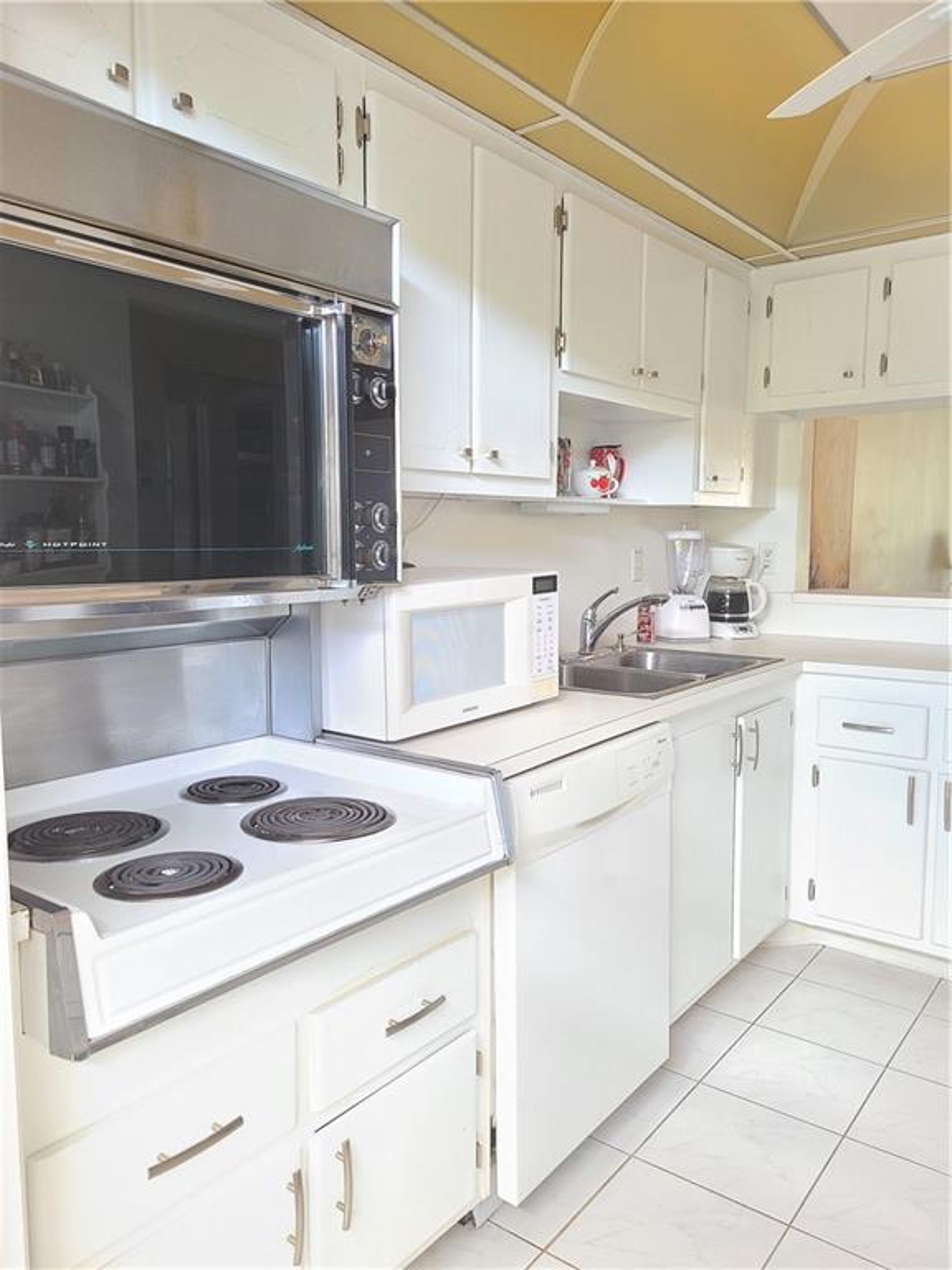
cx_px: 476
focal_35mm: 26
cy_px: 635
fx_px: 953
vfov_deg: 67.3
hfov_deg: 53.1
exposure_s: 1/40
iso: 200
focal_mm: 5.4
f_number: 1.8
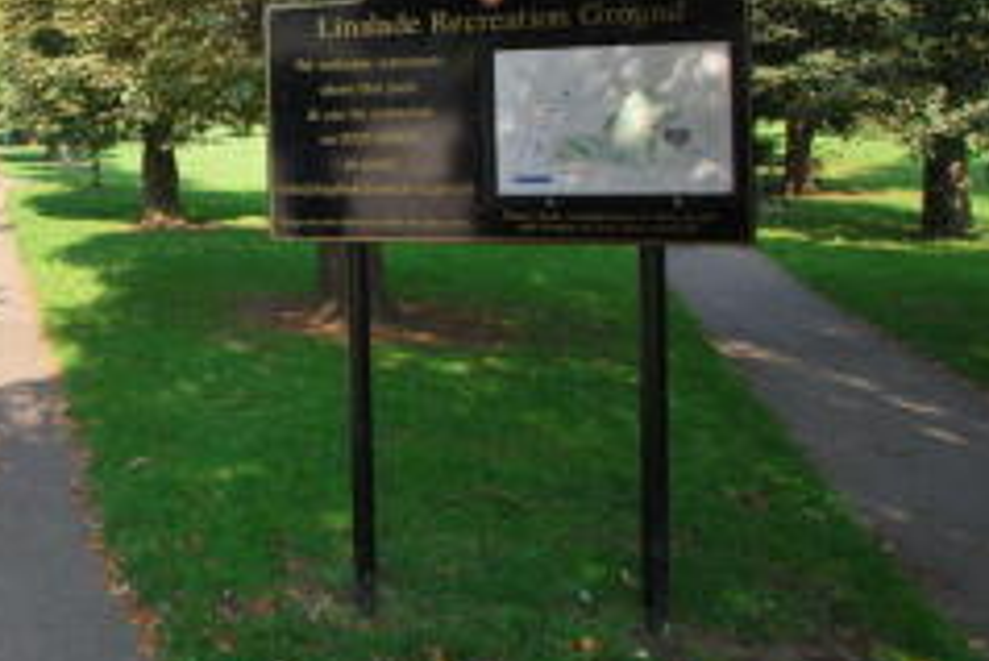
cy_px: 118
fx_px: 825
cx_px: 29
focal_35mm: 30
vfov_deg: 41.5
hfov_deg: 51.4
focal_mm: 10
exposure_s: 1/125
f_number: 5.6
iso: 100
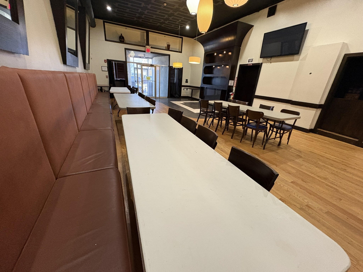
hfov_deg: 102.1
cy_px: 136
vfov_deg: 85.7
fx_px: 147
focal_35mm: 14
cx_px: 182
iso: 800
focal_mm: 2.22
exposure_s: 1/60
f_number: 2.2
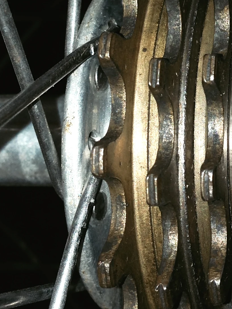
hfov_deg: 14.8
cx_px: 239
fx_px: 876
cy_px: 41
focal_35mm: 98
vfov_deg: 19.7
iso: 50
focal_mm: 4.12
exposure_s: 1/102
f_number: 2.4
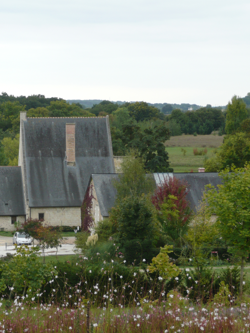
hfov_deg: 10.7
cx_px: 61
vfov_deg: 14.3
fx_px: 1329
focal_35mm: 138
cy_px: 167
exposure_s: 1/60
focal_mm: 16.9
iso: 100
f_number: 4.7
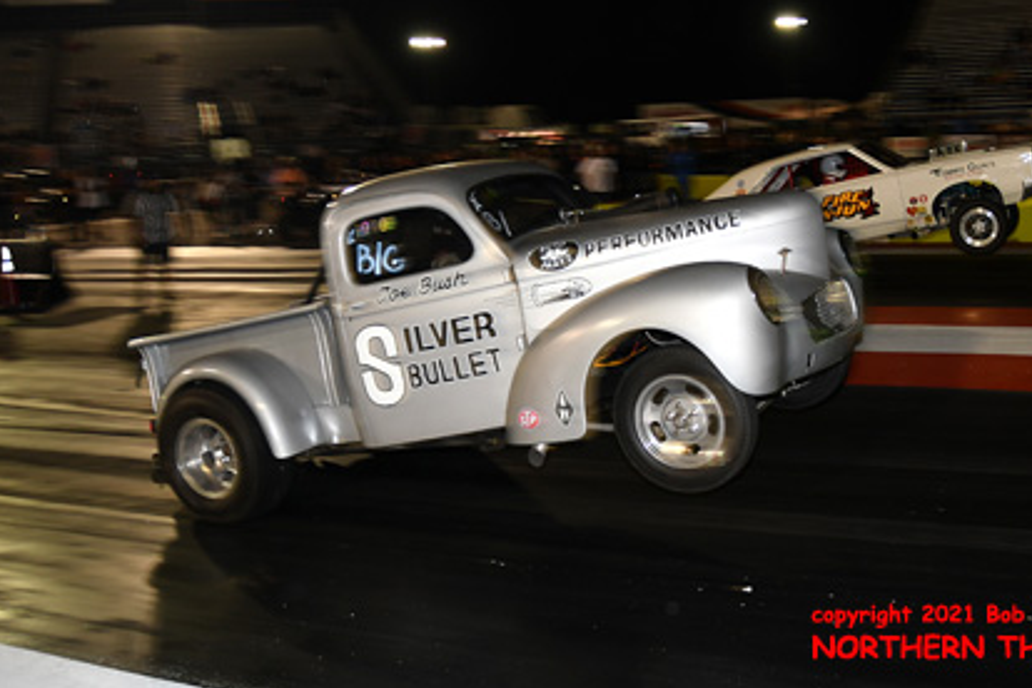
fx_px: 831
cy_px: 314
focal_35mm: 29
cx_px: 593
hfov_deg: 63.3
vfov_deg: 44.9
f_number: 2.8
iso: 200
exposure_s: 1/60
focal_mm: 16
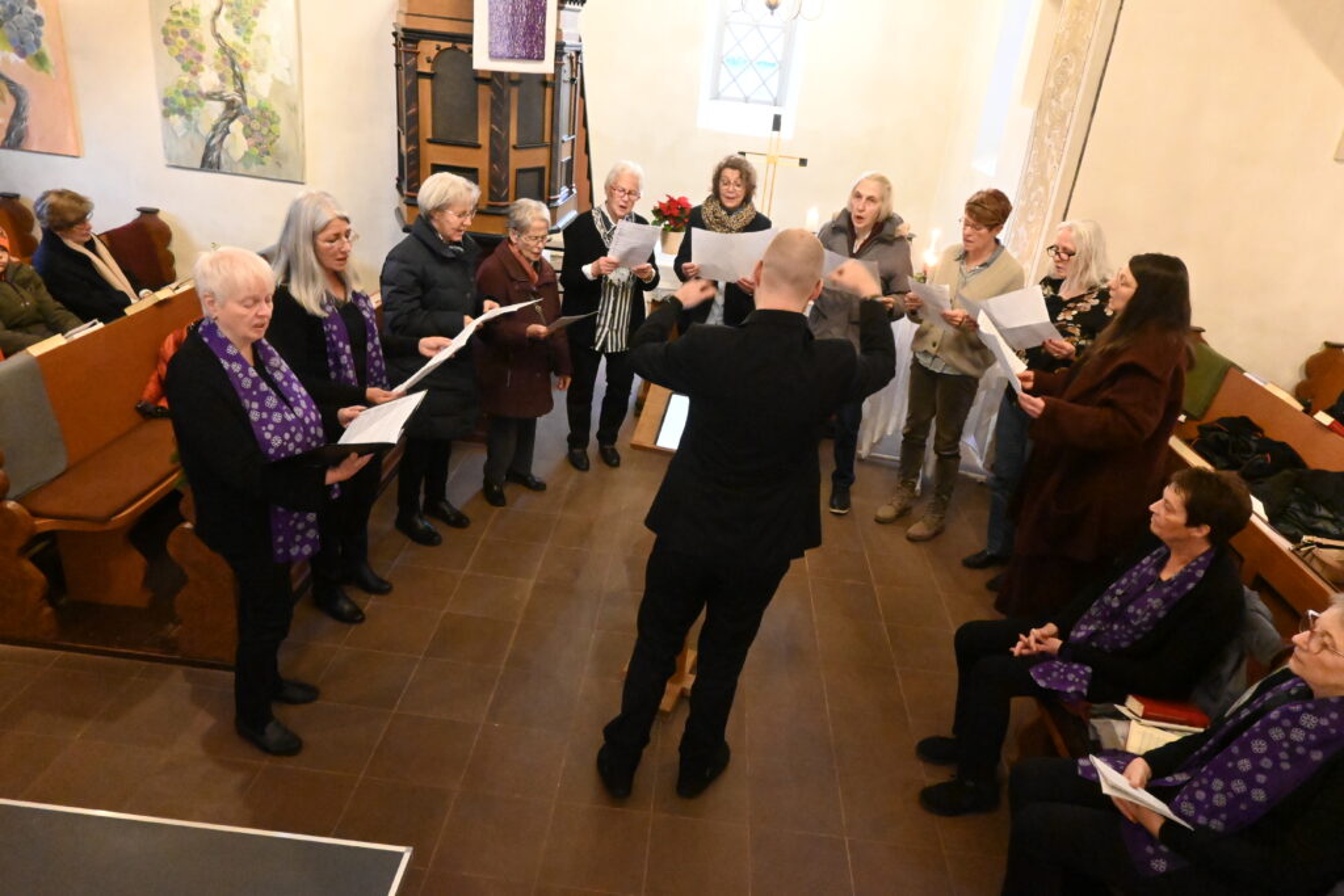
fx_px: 896
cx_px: 672
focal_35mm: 24
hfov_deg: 73.7
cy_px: 448
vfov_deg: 53.1
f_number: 8
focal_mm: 16
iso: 12800
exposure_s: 1/25
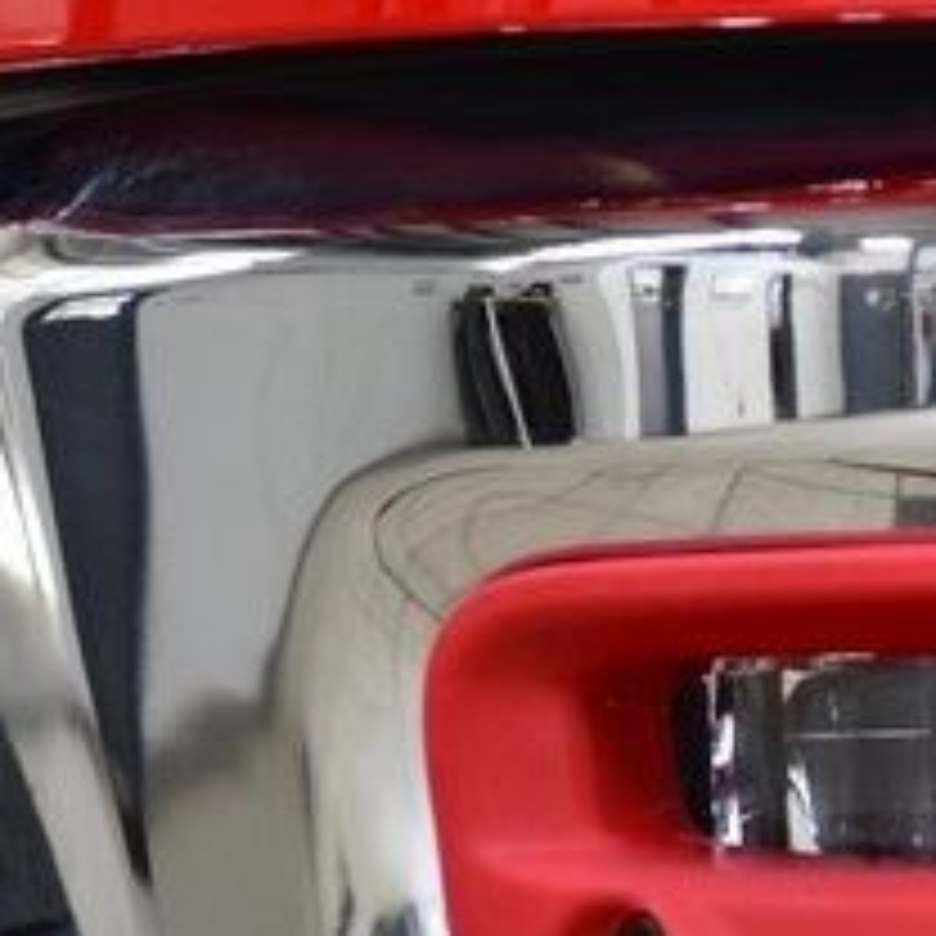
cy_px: 767
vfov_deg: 6.4
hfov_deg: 6.3
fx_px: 8413
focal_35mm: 275
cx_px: 1256
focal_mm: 70
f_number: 4
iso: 1600
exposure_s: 1/125
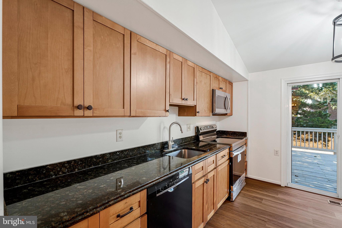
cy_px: 114
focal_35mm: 16
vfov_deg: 73.1
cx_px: 171
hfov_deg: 96.0
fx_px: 154
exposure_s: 1/10
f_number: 8
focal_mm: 16.2
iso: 400
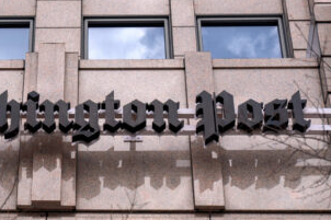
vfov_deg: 10.2
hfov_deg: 15.2
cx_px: 41
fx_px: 1231
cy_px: 67
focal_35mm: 134
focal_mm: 60
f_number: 2.8
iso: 250
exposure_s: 1/4000
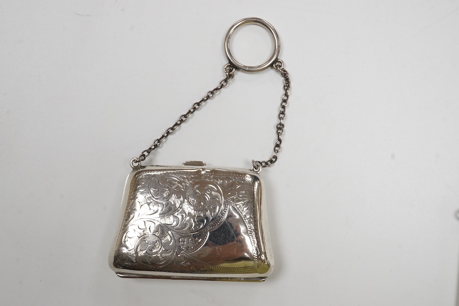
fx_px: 574
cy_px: 153
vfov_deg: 29.9
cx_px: 230
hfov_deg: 43.6
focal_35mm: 45
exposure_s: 1/100
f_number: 20
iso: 2500
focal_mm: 30
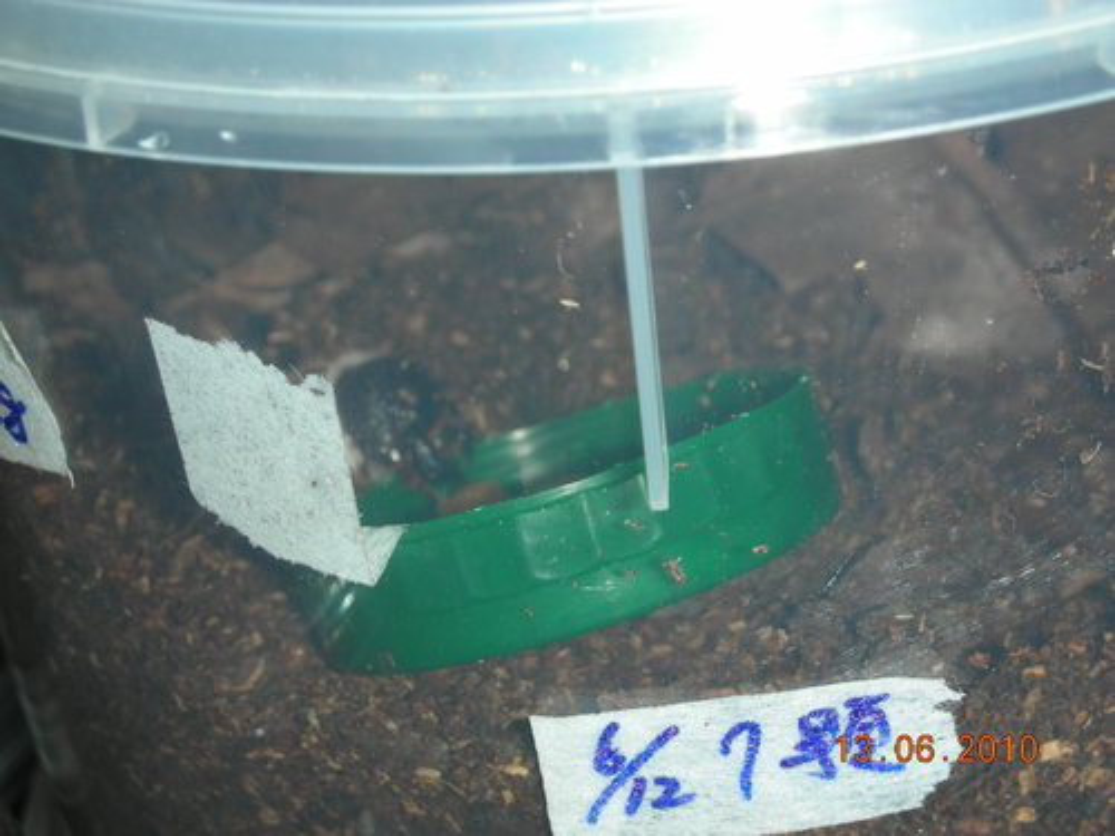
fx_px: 2351
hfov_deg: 26.7
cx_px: 558
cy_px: 418
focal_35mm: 73
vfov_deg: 20.2
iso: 50
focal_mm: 12.2
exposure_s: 1/120
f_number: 12.4
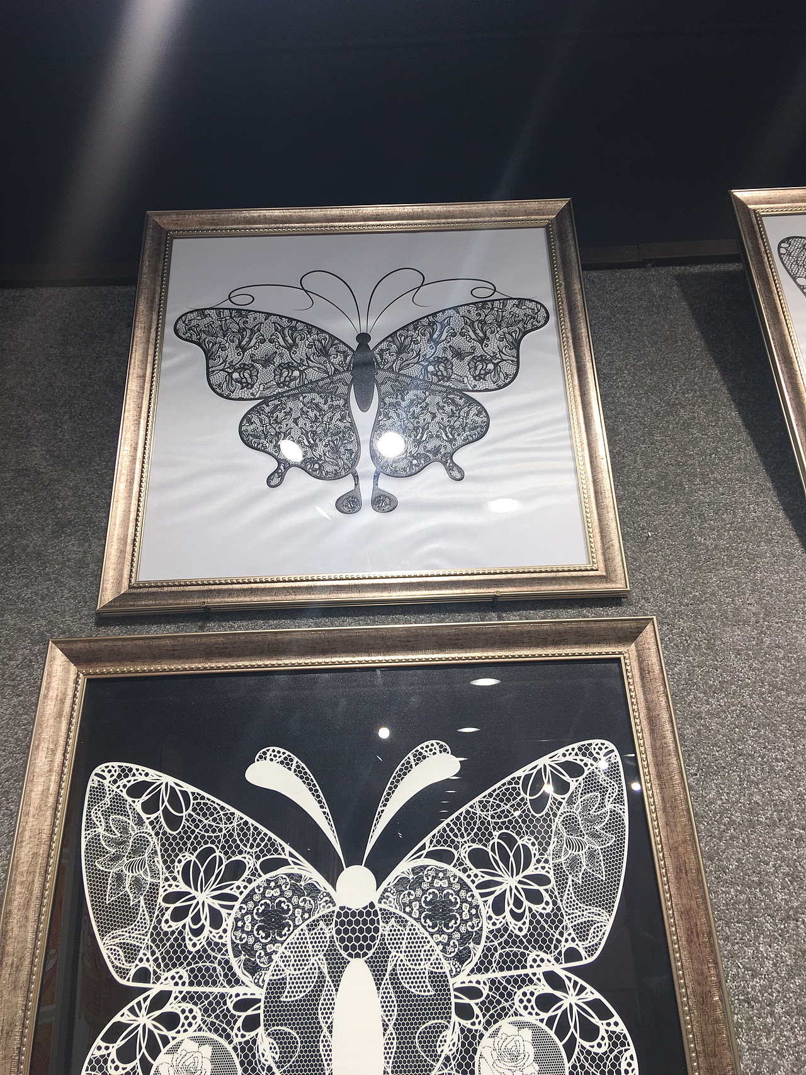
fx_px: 900
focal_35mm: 29
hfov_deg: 48.2
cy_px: 538
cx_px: 403
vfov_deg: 61.7
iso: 25
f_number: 2.2
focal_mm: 4.15
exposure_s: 1/50
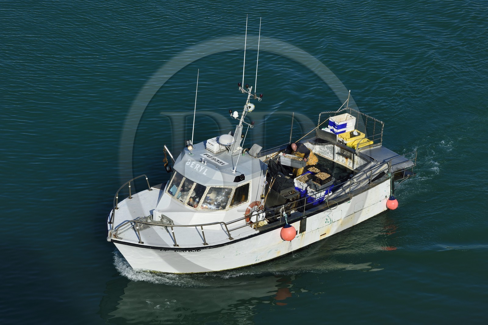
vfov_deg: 10.1
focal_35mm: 135
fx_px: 1828
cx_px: 244
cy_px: 162
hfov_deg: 15.2
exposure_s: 1/400
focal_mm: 135
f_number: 14
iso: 200
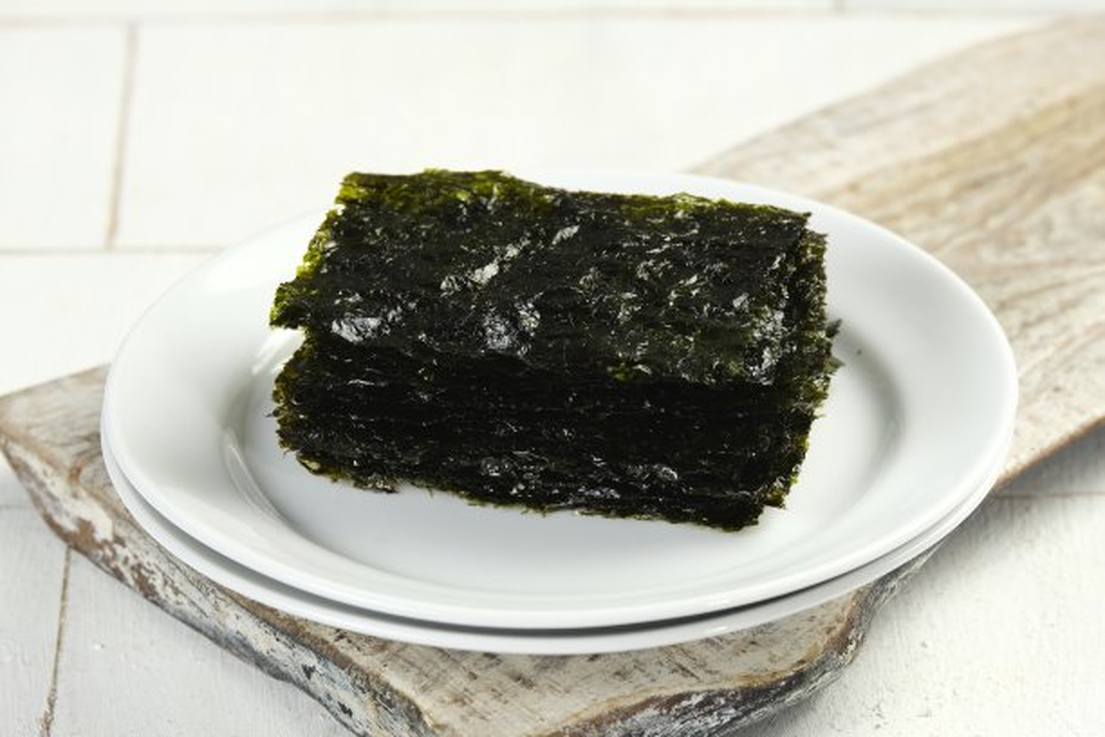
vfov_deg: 6.5
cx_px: 552
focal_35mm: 212
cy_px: 368
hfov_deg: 9.7
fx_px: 6507
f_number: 8
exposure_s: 1/125
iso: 200
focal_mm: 141.3
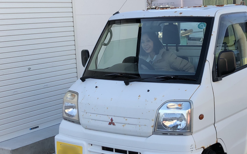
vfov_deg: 19.1
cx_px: 155
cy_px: 87
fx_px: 458
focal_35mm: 68
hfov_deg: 30.1
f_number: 1.8
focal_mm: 3.99
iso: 20
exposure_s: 1/521
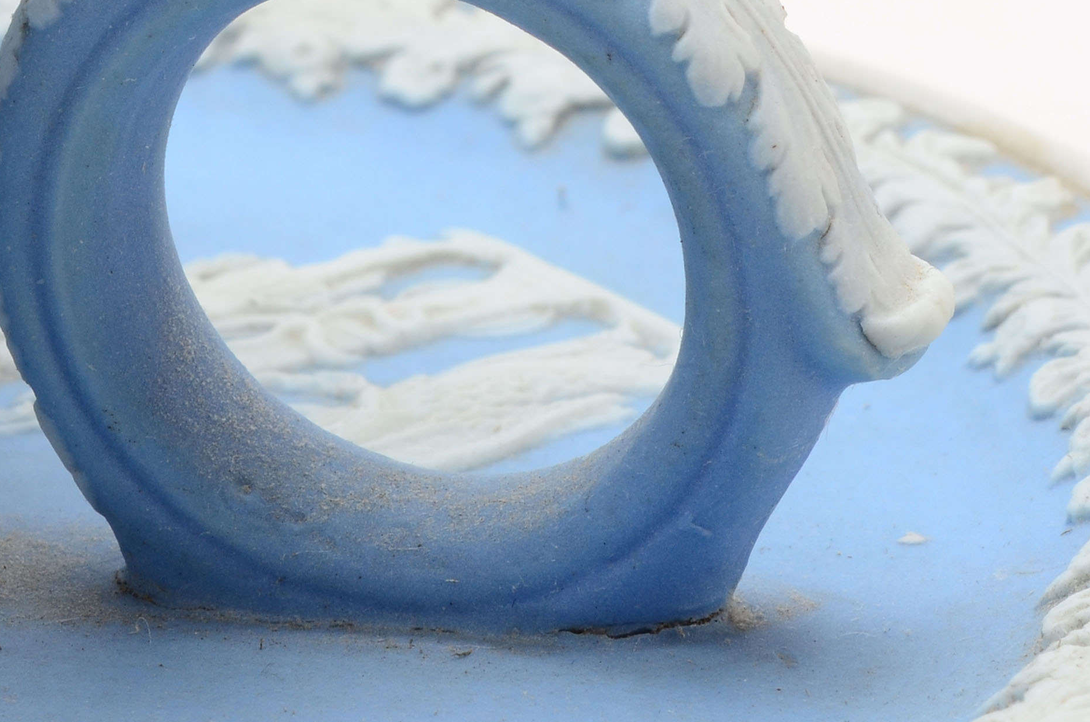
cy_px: -179
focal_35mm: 217
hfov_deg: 9.5
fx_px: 6566
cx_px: 593
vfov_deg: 6.3
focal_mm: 55
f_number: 20
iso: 100
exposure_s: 1/160
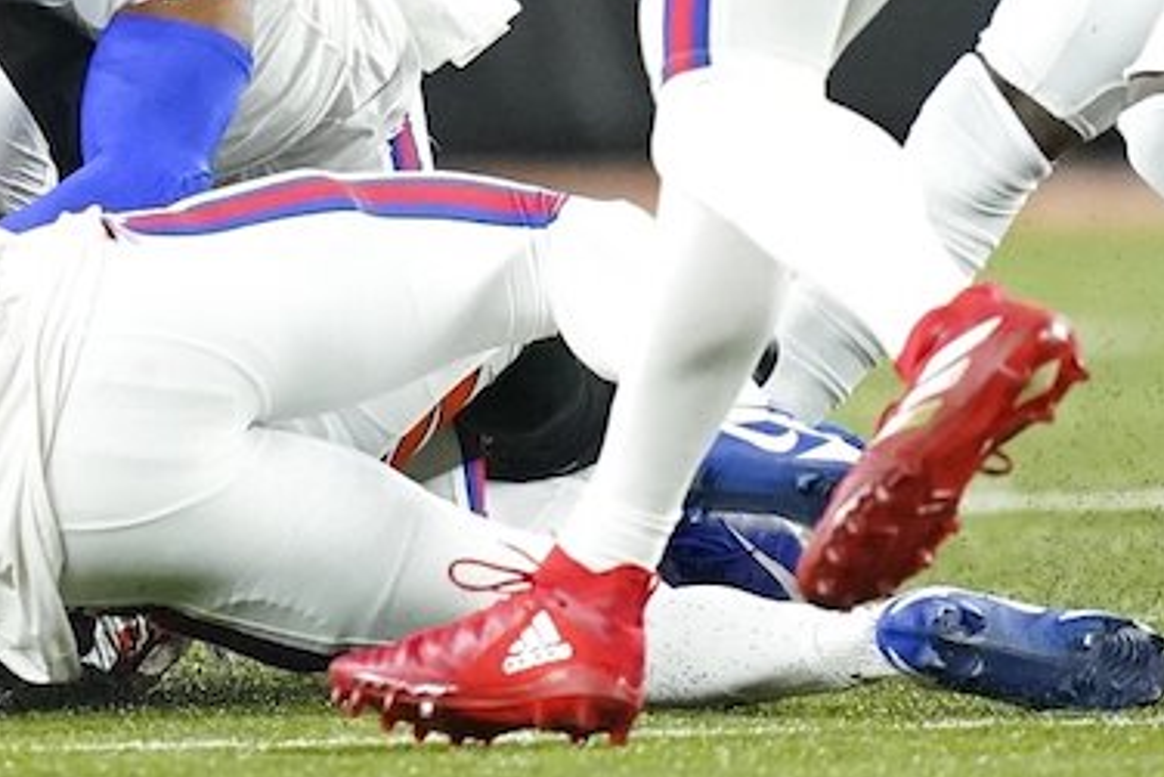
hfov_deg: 2.8
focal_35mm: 744
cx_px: 173
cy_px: 91
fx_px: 24064
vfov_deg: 1.8
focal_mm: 400
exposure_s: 1/3200
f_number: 2.8
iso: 6400
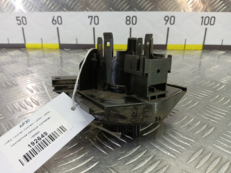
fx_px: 153
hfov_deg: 73.9
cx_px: 116
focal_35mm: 23
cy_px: 86
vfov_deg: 58.9
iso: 129
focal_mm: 4.11
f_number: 1.6
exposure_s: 1/50
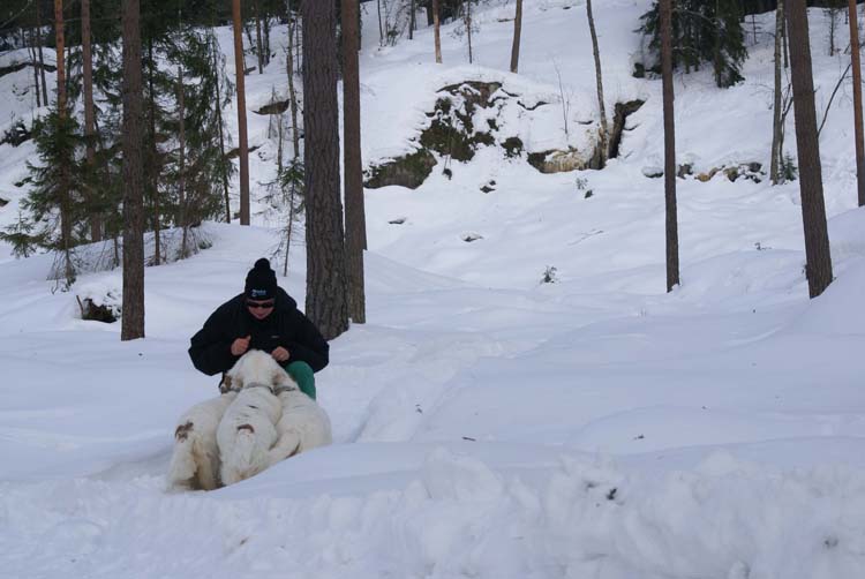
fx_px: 2706
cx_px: 432
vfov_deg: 12.2
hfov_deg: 18.2
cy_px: 290
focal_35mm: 112
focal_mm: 75
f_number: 11
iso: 100
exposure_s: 1/200
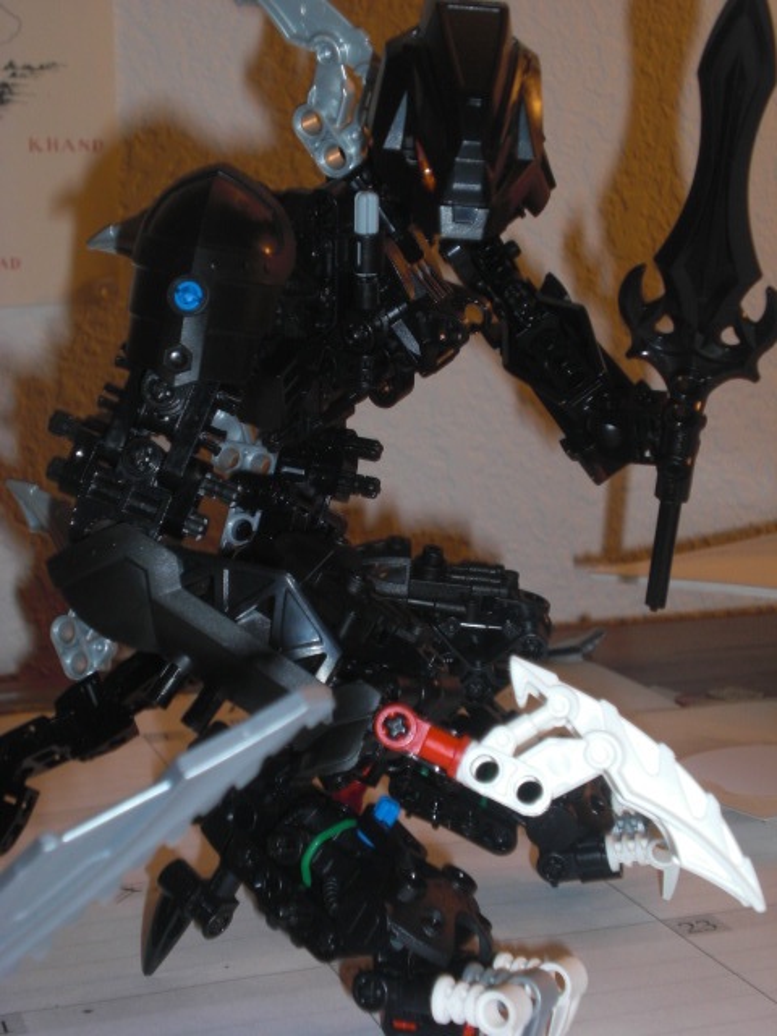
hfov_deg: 23.3
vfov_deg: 30.7
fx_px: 1885
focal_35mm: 63
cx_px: 388
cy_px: 518
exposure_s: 1/60
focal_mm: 10.4
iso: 100
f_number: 4
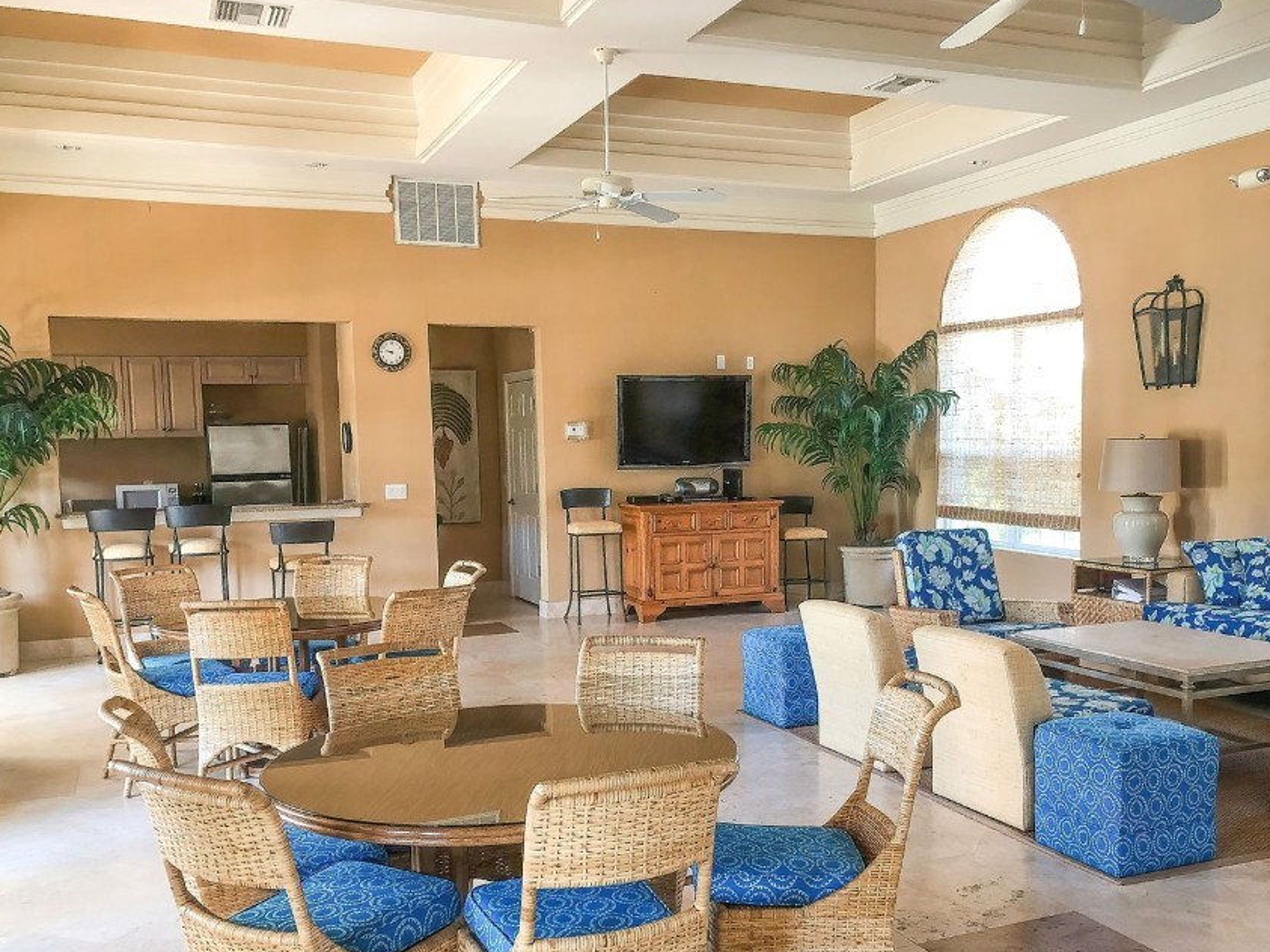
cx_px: 695
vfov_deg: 41.6
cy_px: 559
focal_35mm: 34
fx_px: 1247
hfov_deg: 53.9
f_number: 1.8
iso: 40
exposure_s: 1/17
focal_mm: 3.99
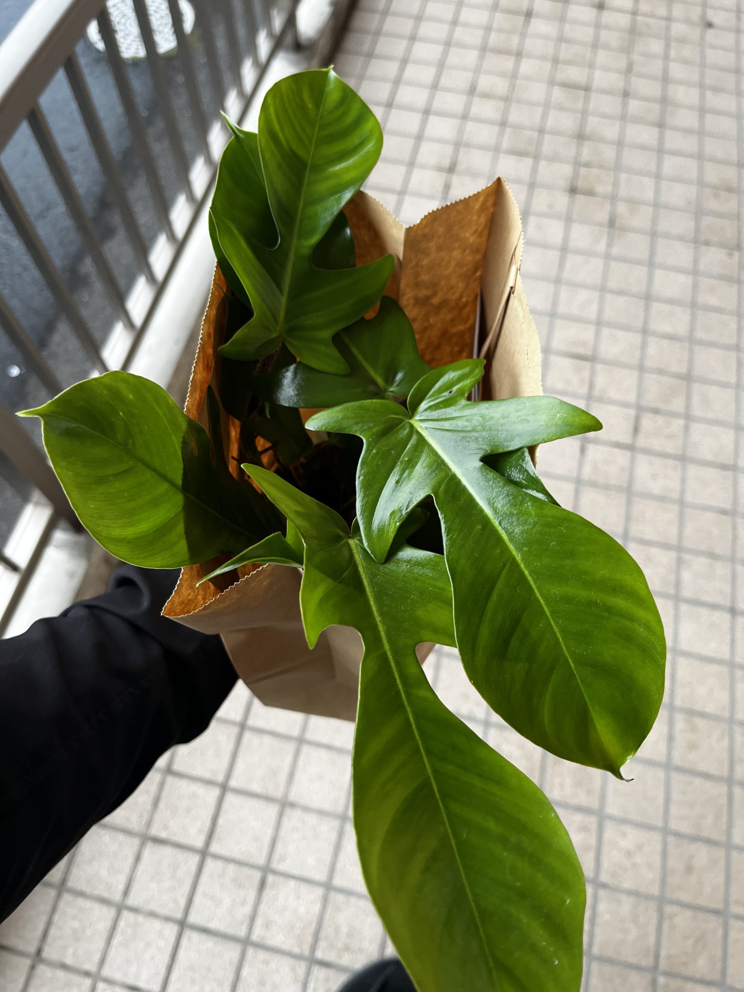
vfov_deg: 67.3
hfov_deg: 53.1
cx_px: 372
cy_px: 496
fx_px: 745
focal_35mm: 26
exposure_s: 1/102
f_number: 1.6
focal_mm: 5.1
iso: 125
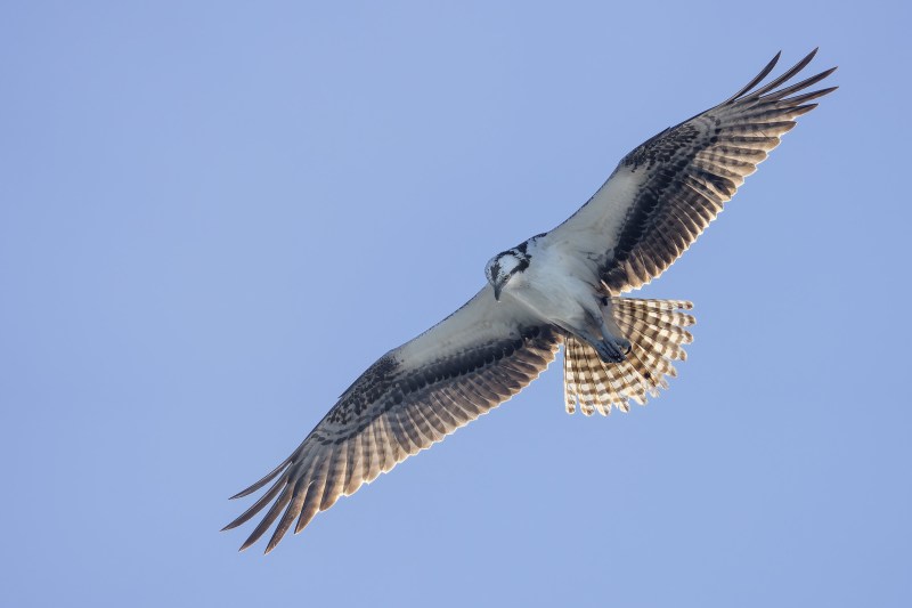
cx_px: 456
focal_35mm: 481
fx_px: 12182
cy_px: 304
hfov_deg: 4.3
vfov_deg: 2.9
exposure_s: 1/4000
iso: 800
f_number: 6.3
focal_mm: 481
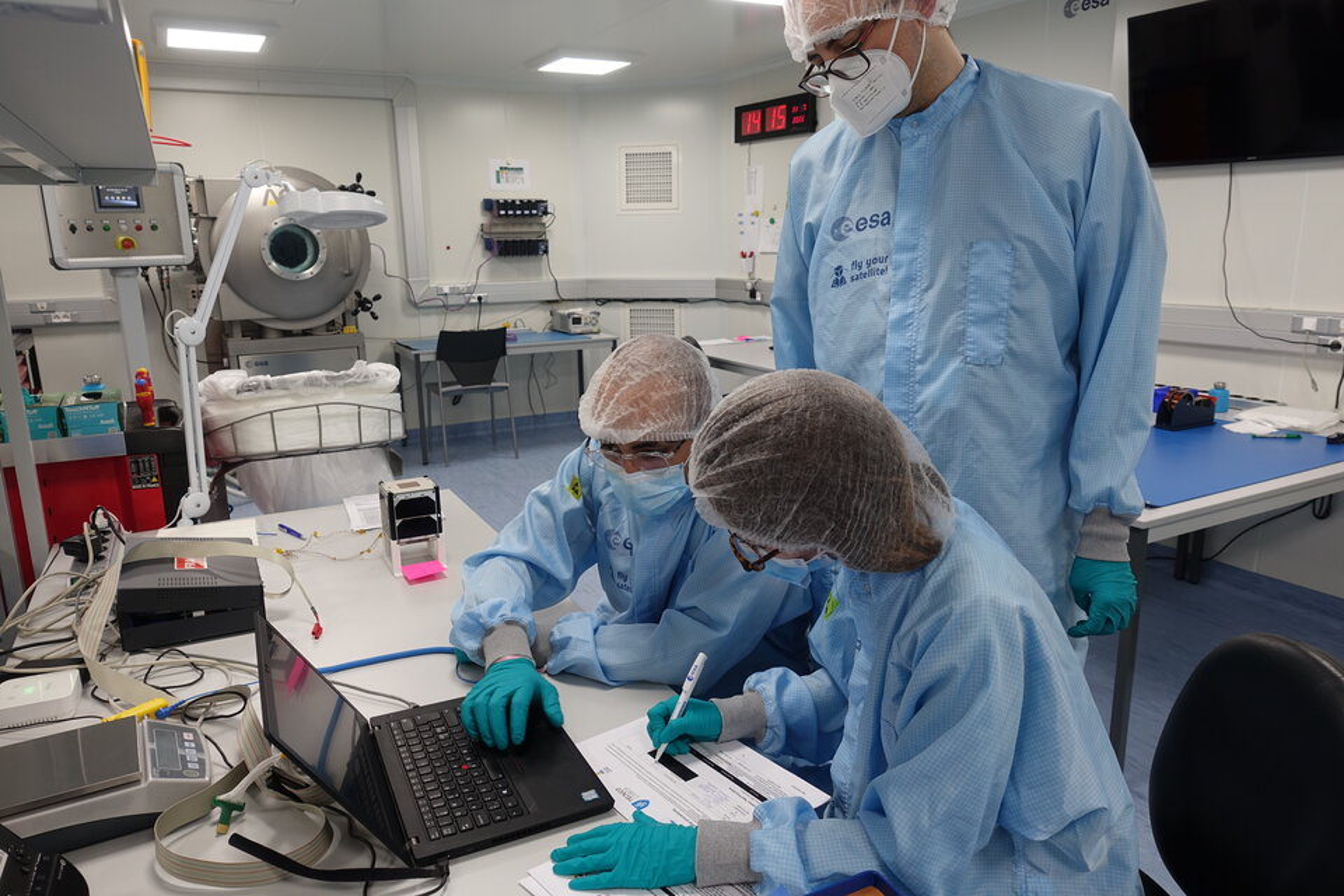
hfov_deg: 73.7
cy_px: 448
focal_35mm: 24
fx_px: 896
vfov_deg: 53.1
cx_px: 672
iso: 125
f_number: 2.8
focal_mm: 8.8
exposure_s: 1/50
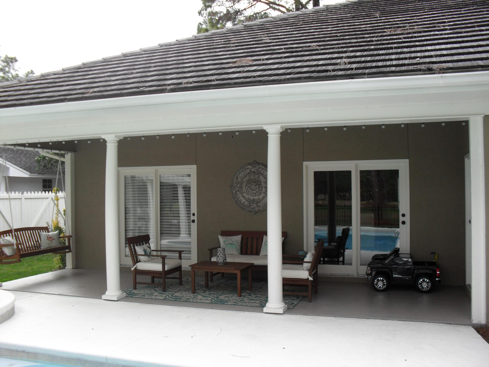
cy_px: 184
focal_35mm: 35
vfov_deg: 40.7
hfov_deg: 52.6
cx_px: 244
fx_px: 494
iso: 100
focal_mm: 6.3
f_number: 3.2
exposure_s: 1/90
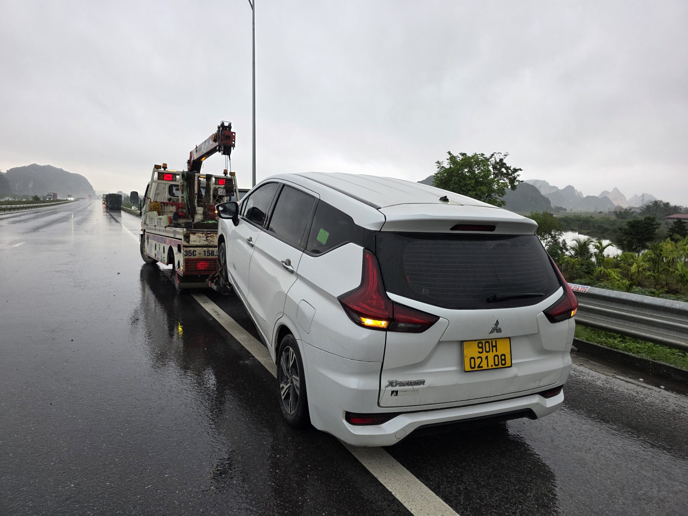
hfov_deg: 73.9
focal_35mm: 23
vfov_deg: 58.9
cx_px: 344
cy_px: 258
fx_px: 457
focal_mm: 6.3
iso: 50
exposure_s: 1/180
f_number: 1.7
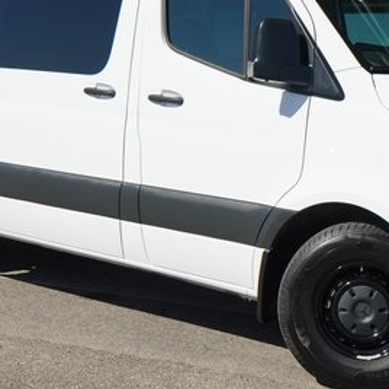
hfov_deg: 25.0
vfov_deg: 24.9
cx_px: 232
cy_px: 130
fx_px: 877
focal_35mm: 69
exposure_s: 1/2500
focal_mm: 34
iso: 1000
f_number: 9
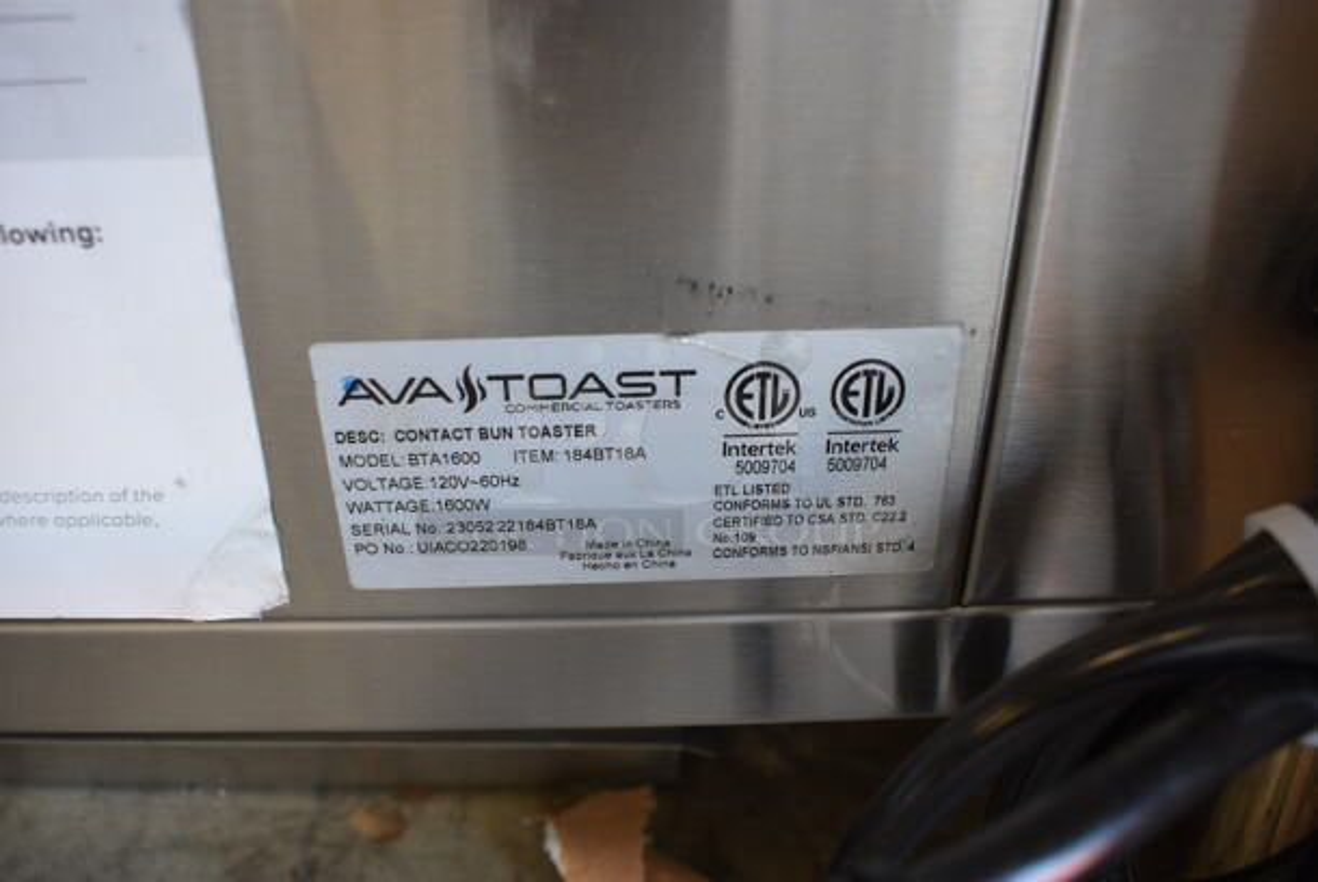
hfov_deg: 61.9
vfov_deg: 43.7
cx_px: 659
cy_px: 441
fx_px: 1099
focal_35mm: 30
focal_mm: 20
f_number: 5.6
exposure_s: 1/60
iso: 720
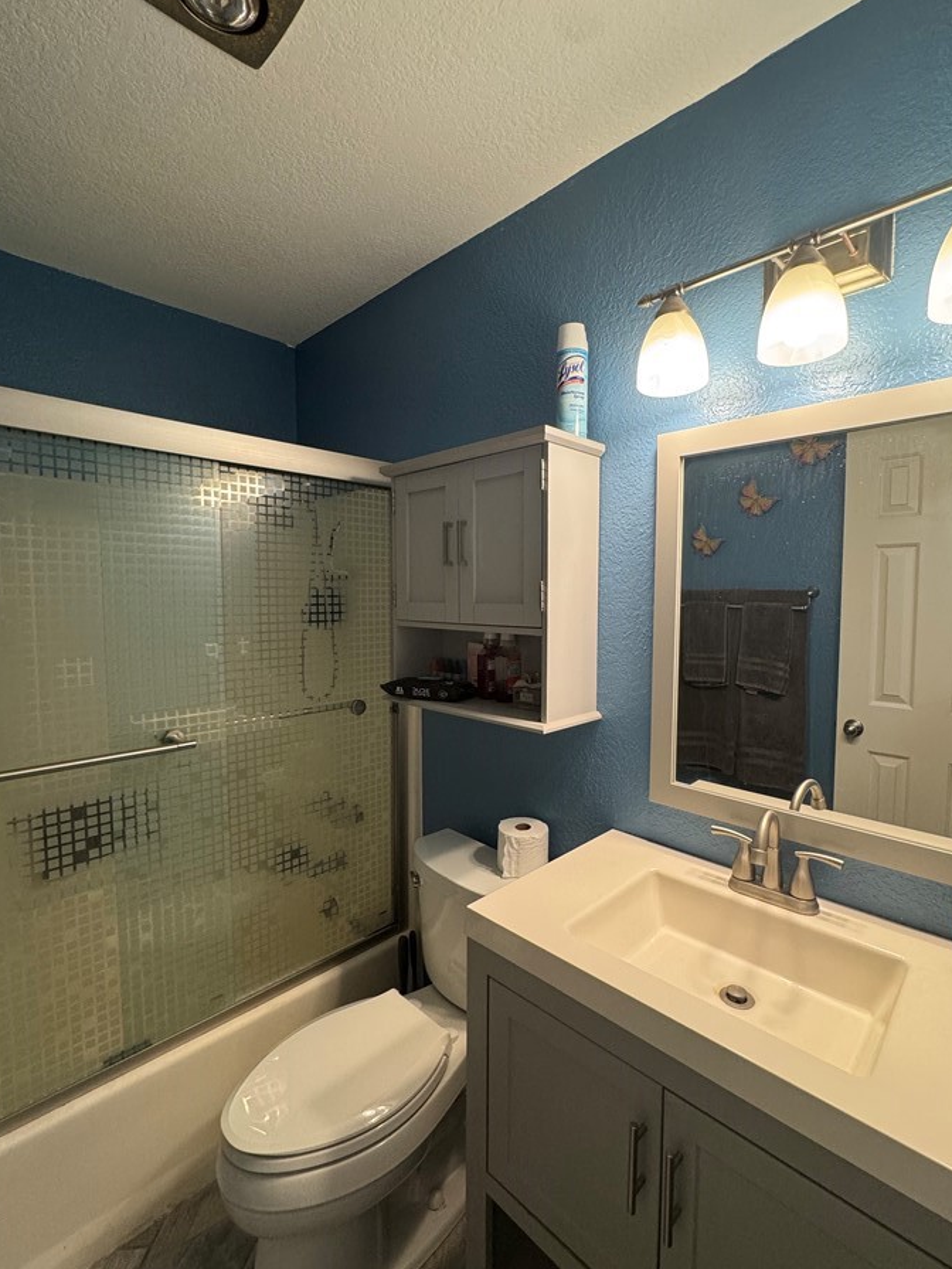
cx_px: 506
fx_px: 587
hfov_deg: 78.0
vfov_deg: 94.5
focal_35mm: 16
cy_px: 634
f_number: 2.2
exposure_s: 1/120
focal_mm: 2.22
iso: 250
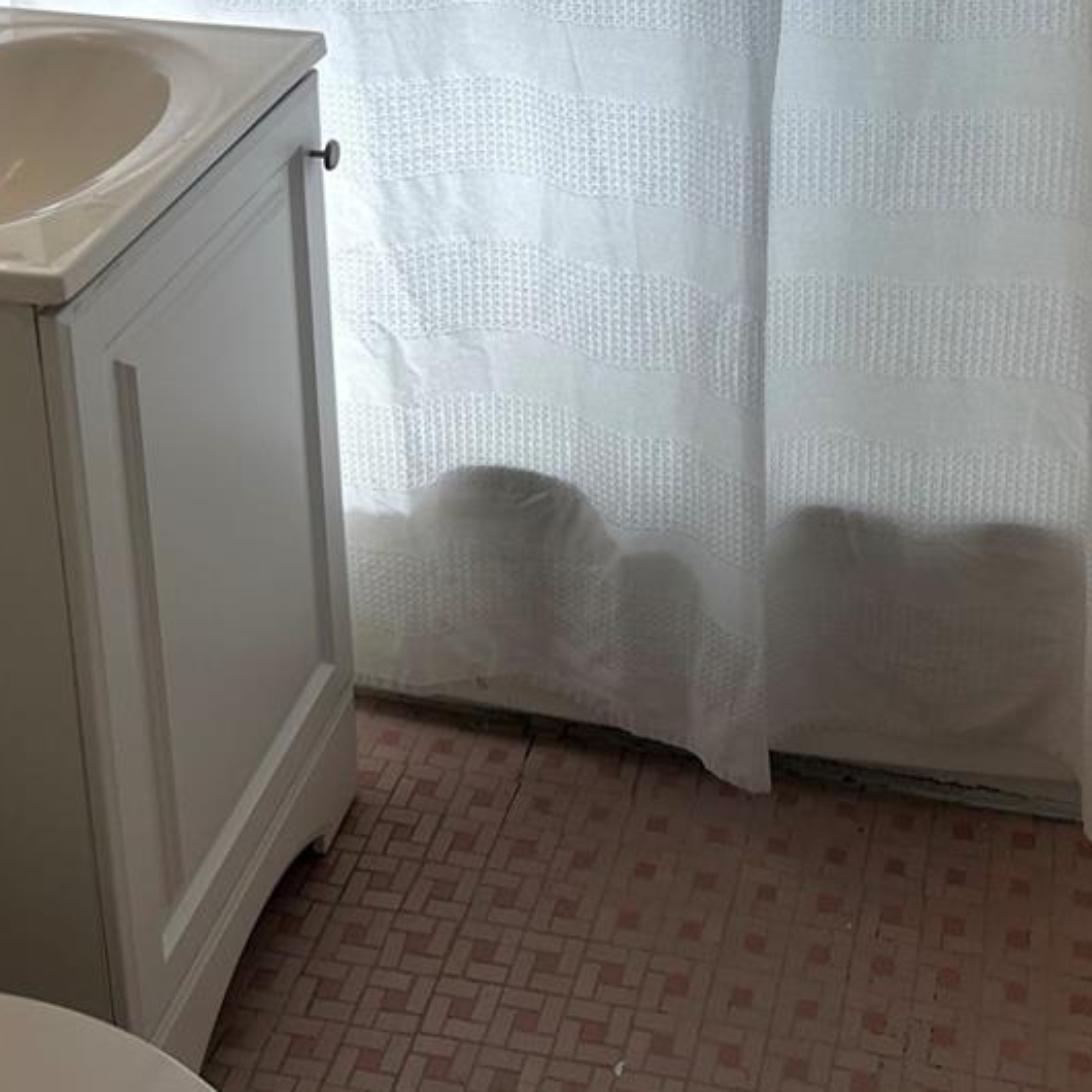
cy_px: -122
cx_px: 707
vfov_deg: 29.4
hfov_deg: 32.6
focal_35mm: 52
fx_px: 1856
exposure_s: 1/902
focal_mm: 5.7
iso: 50
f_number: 1.5
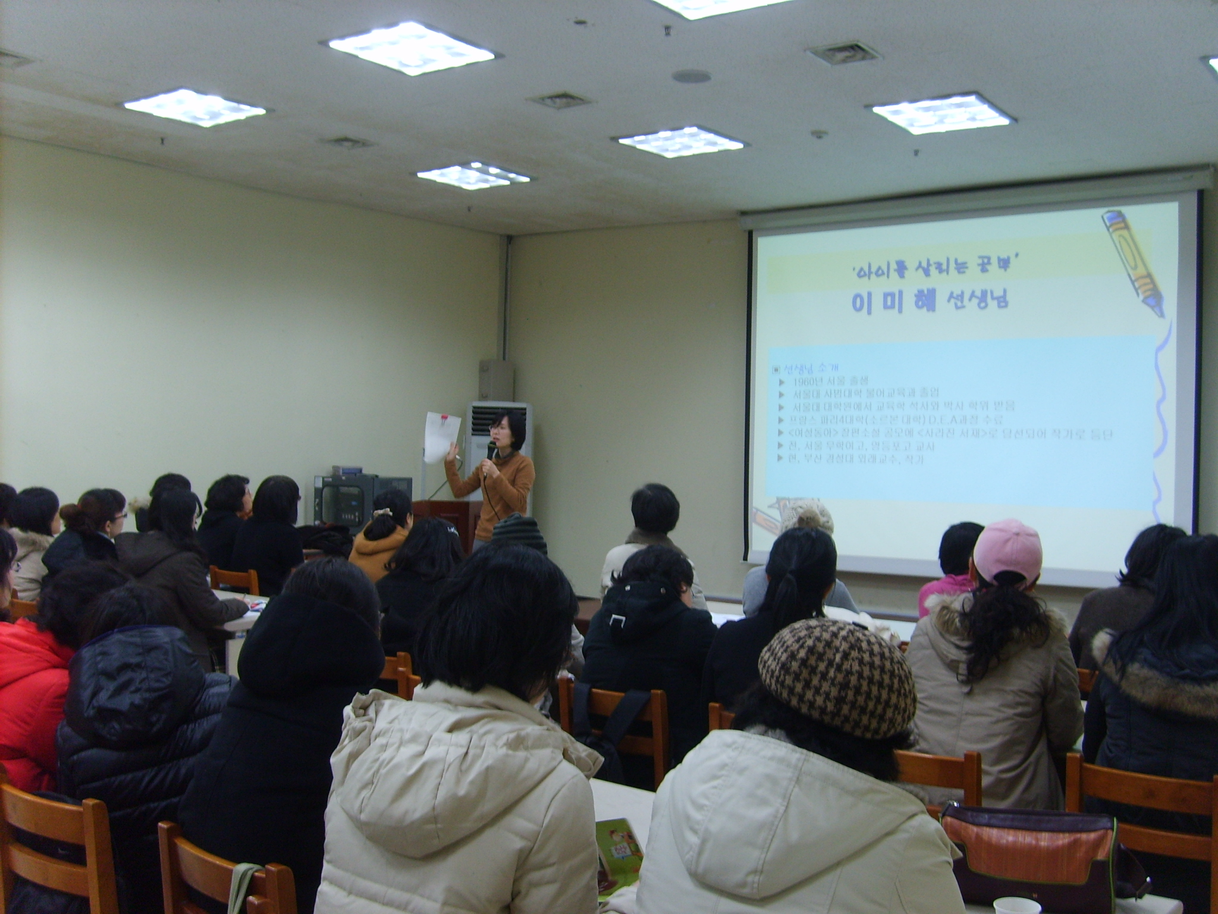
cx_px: 609
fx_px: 1232
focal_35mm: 35
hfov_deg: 52.6
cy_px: 457
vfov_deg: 40.7
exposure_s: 1/30
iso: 66
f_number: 2.8
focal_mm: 5.8
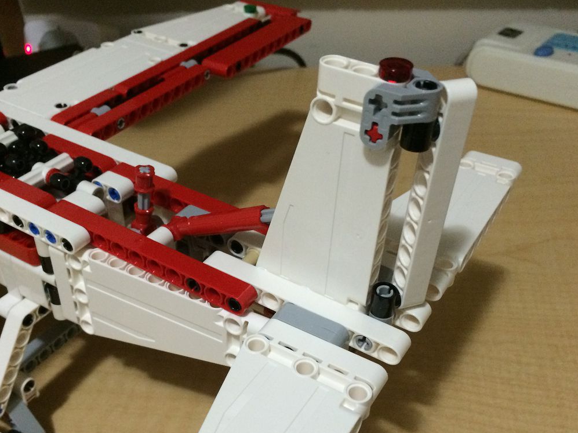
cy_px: 252
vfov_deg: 37.6
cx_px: 257
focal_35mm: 38
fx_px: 634
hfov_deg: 48.9
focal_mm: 4.15
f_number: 2.2
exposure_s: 1/15
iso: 320
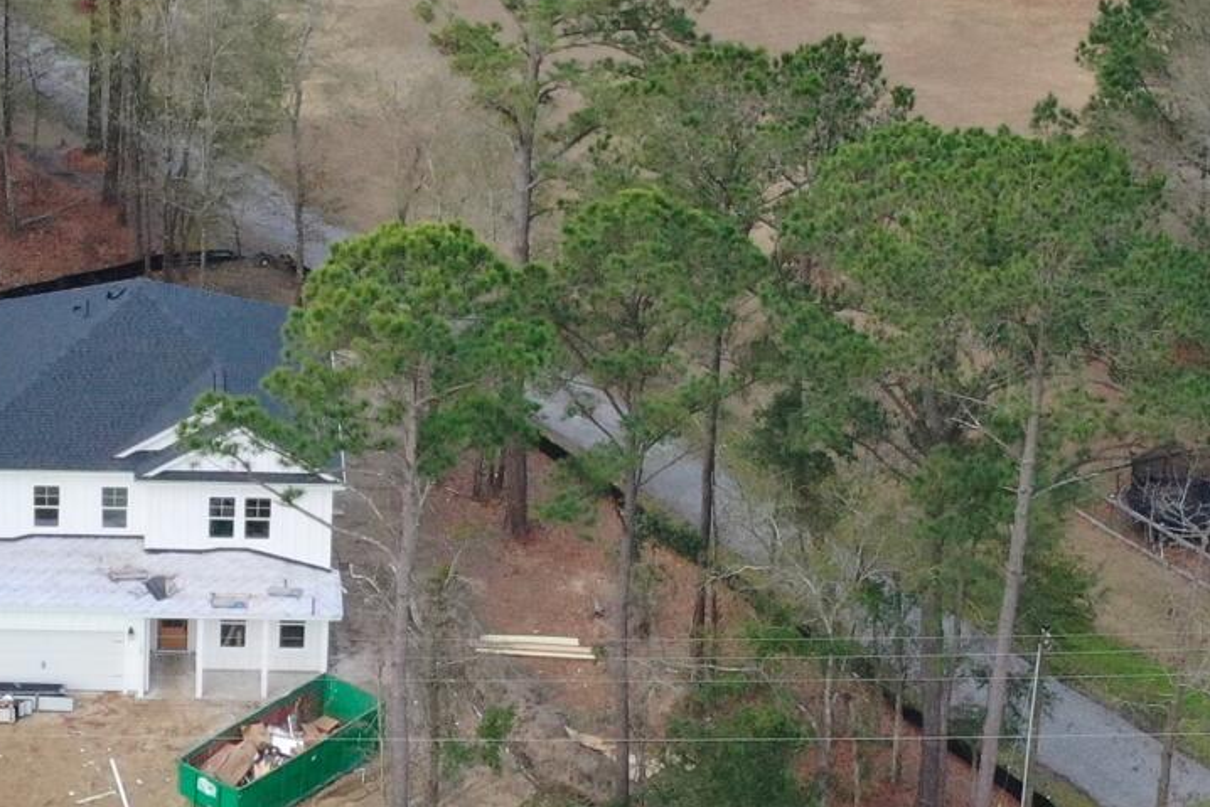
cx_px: 128
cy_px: 283
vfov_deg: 11.7
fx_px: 3933
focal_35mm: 117
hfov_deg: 17.2
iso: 400
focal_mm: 10.26
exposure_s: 1/20
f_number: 8
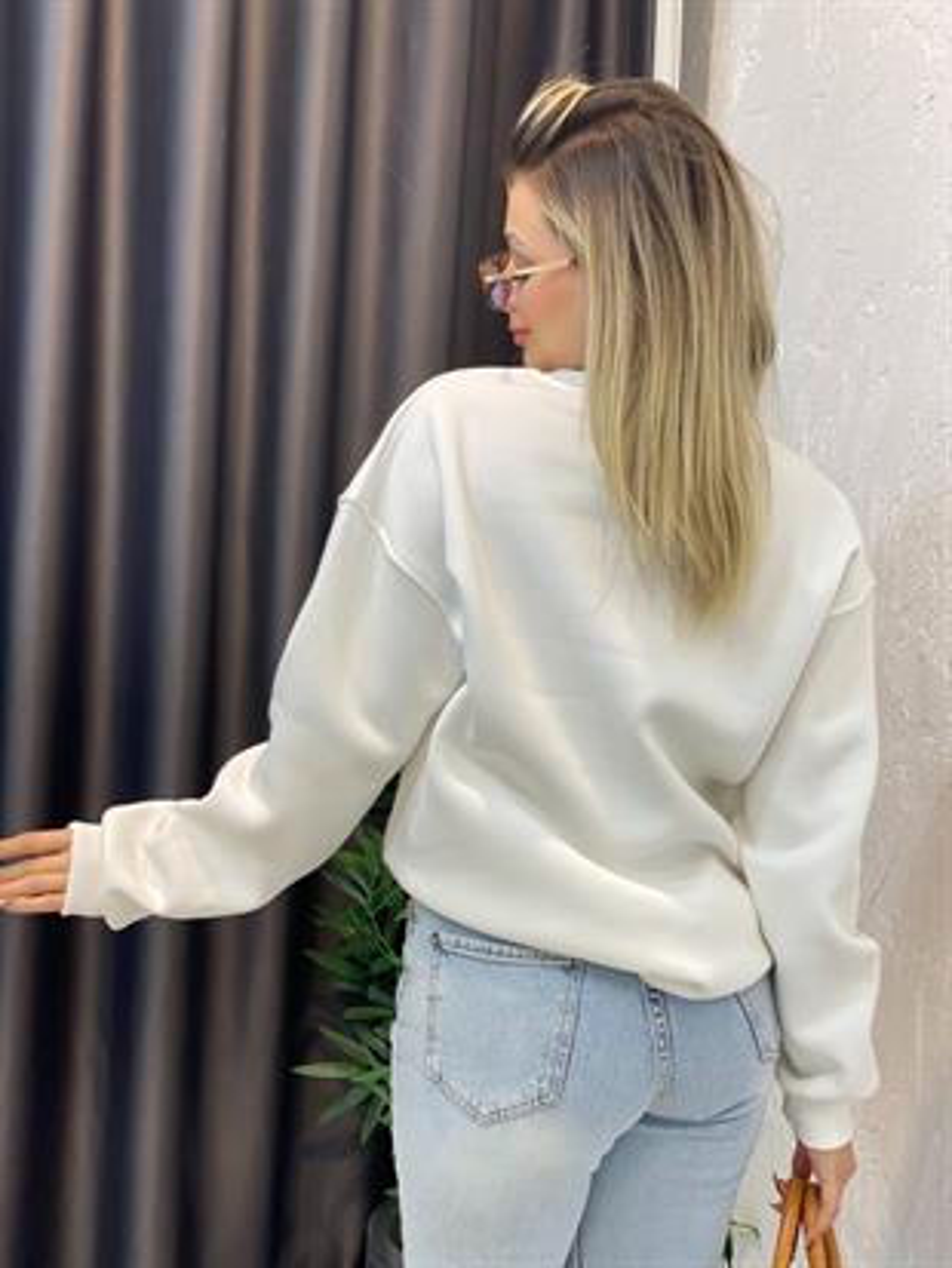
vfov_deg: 36.8
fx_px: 1906
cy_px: 634
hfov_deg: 28.0
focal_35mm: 52
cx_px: 476
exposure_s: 1/100
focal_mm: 6
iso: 125
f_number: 2
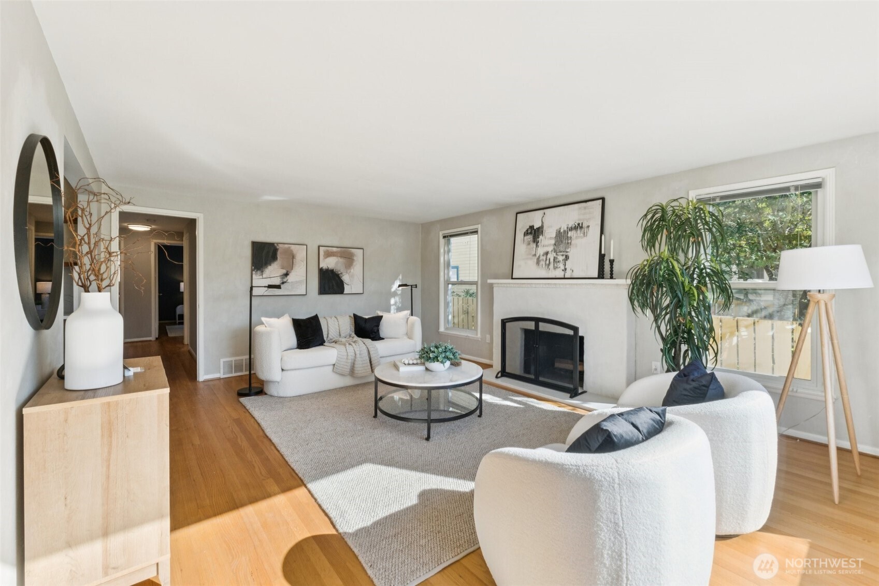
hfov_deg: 97.6
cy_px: 293
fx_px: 384
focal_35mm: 16
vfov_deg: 74.6
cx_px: 440
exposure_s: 1/30
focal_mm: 10.5
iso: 160
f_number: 9
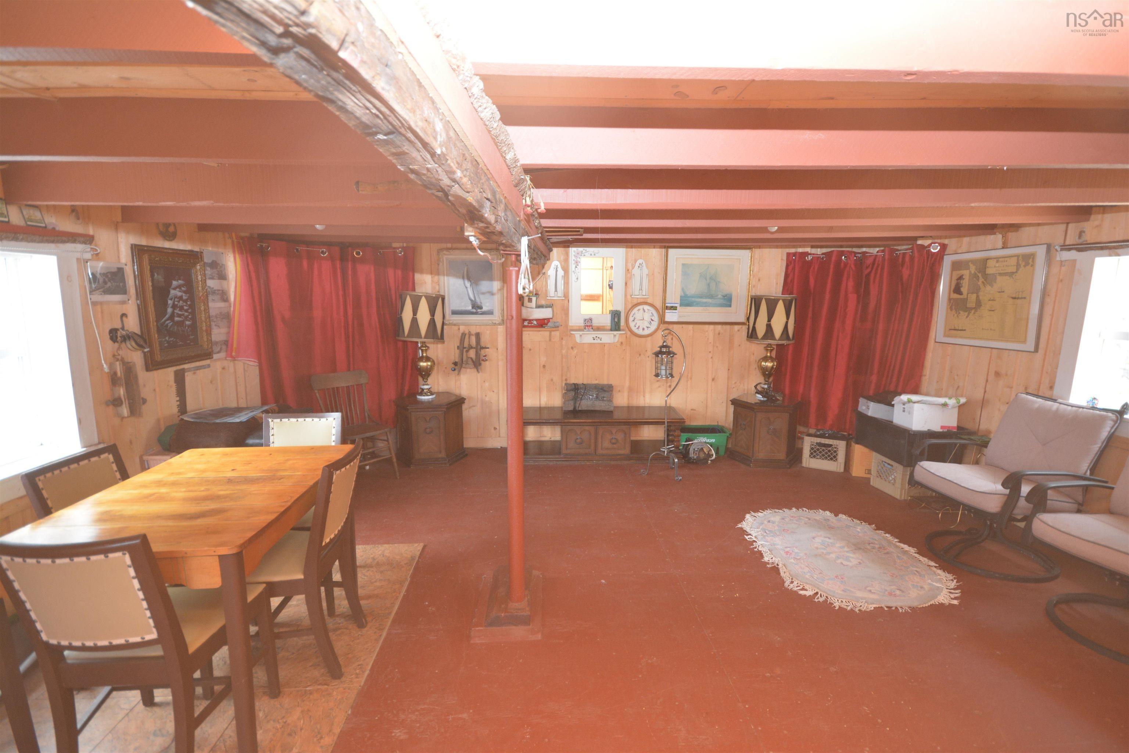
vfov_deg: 69.7
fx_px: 541
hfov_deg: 92.4
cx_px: 564
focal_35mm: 17
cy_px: 376
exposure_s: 1/60
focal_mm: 11.5
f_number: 4.2
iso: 720
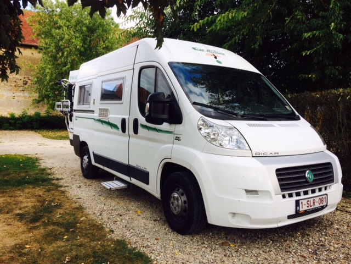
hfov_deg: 61.7
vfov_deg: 48.2
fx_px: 294
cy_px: 132
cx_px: 176
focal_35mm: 29
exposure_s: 1/554
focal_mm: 4.15
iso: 32
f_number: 2.2
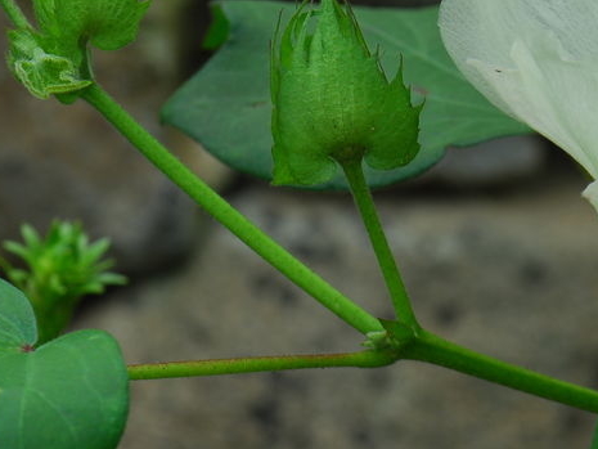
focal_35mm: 334
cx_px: 497
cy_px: 80
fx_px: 5772
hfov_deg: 5.9
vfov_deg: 4.4
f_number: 10
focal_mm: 105
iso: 200
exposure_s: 1/160
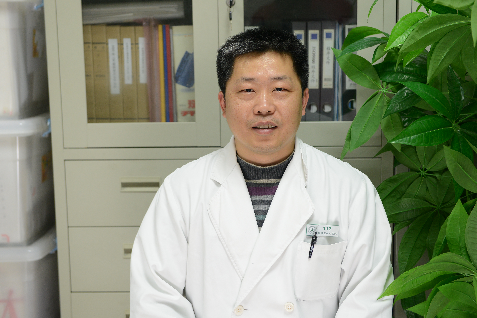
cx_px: 233
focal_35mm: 64
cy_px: 156
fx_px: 848
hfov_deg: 31.4
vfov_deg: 21.3
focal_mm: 62
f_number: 4
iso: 1000
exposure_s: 1/40
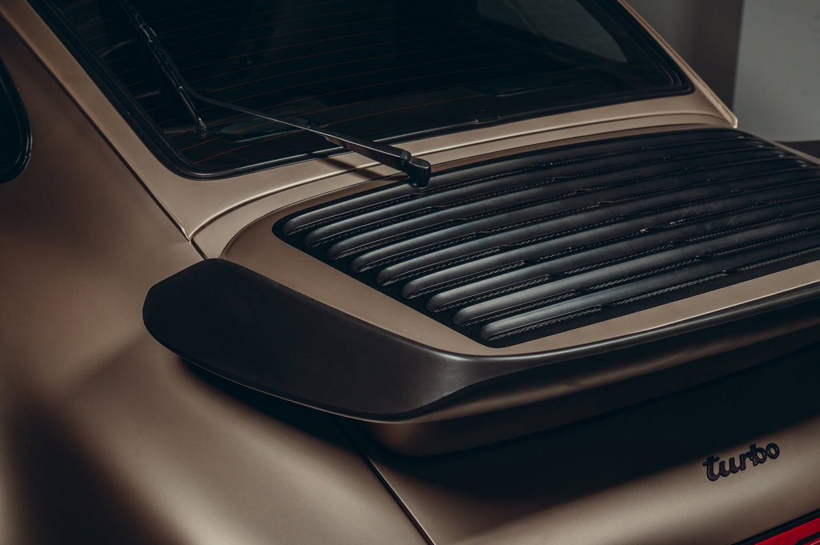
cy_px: 272
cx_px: 410
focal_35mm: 70
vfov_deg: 19.4
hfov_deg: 28.9
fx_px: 1593
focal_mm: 70
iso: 400
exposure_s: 1/30
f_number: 7.1
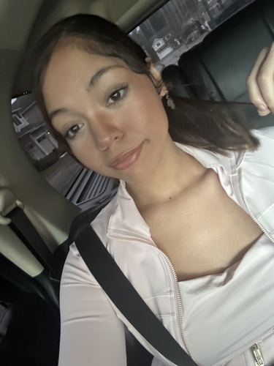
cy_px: 183
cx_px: 137
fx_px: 243
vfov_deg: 73.9
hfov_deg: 58.9
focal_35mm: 23
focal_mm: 2.69
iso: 640
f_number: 1.9
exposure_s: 1/19
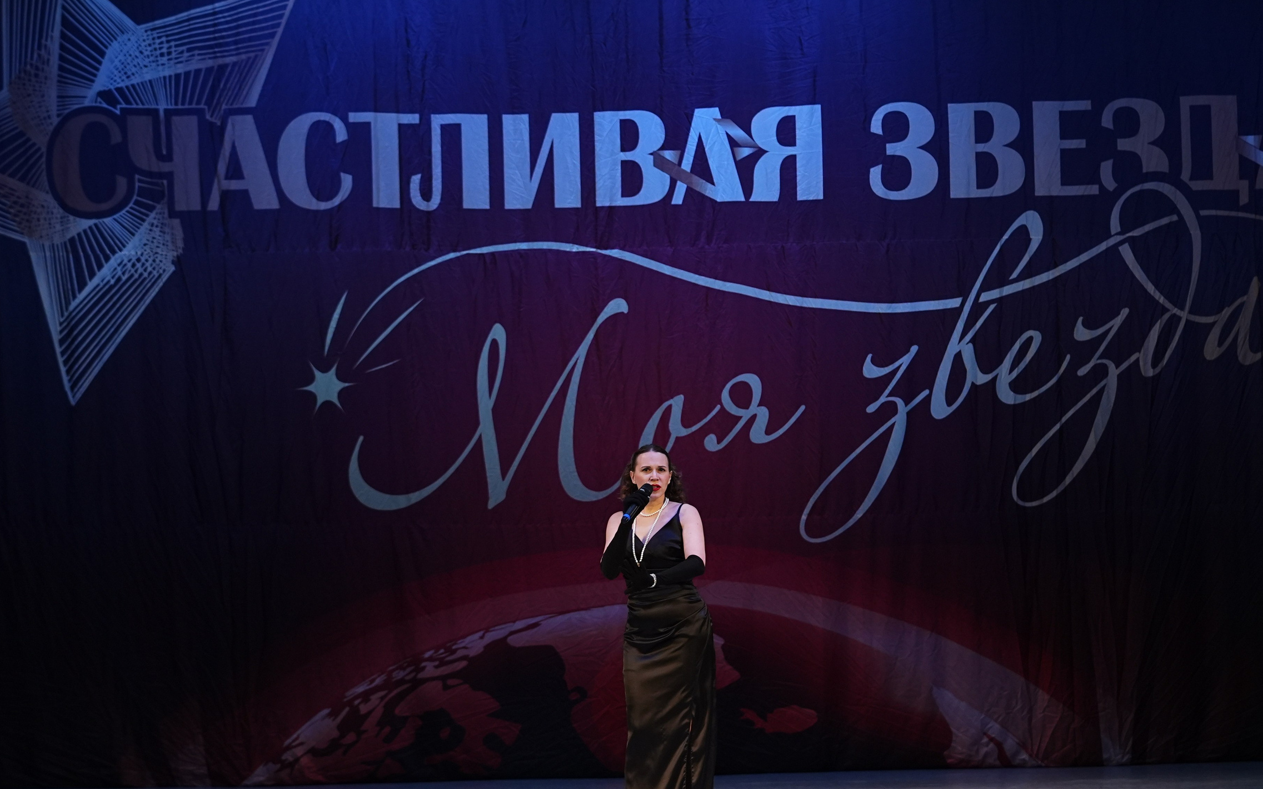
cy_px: 424
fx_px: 5335
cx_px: 696
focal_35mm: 155
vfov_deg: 8.5
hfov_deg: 13.5
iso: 1250
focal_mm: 90
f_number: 2.8
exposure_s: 1/400
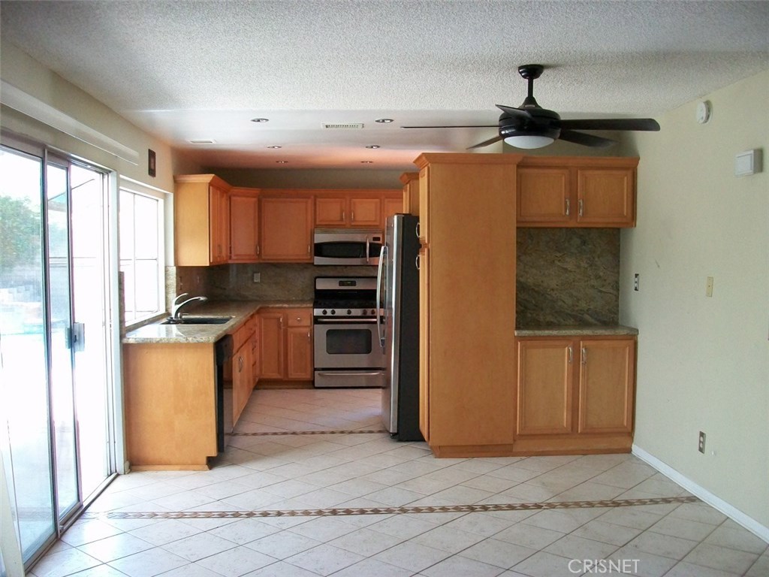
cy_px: 288
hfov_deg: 54.0
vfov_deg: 41.8
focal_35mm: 34
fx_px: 755
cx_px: 384
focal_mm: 5.7
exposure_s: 1/30
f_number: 2.8
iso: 160
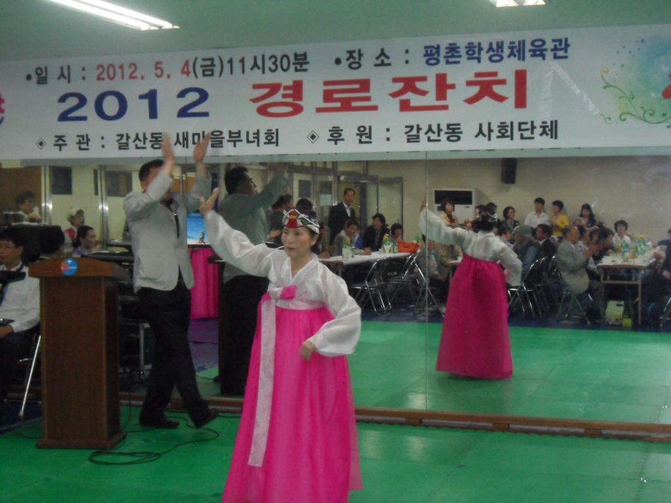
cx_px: 336
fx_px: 1124
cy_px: 252
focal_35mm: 58
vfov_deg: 25.2
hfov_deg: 33.2
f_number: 5.5
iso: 640
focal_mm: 10.4
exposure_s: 1/60
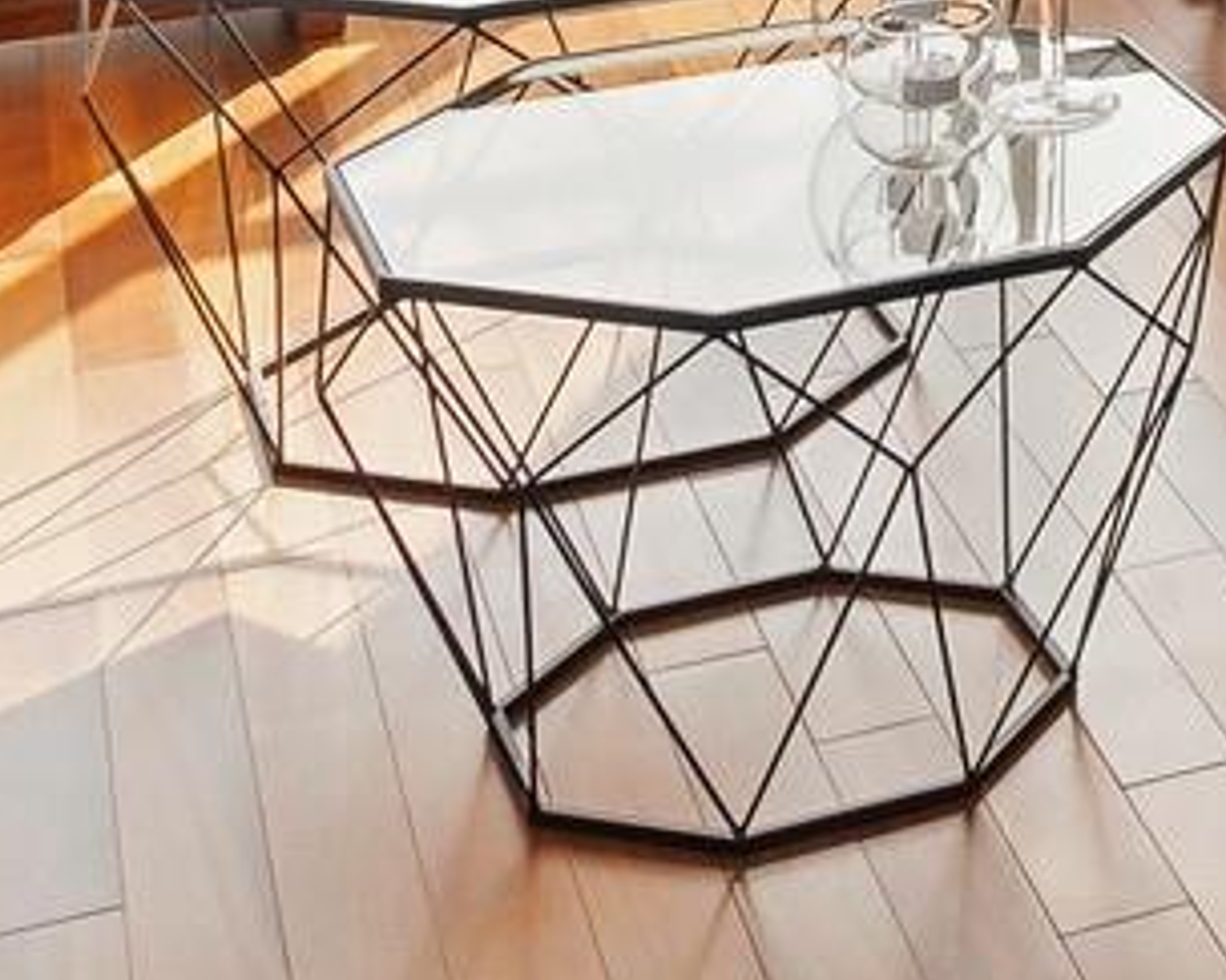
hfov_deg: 18.3
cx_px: 1879
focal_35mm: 92
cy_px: -1085
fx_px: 3337
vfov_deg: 13.7
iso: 200
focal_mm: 12
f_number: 7.1
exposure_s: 1/640
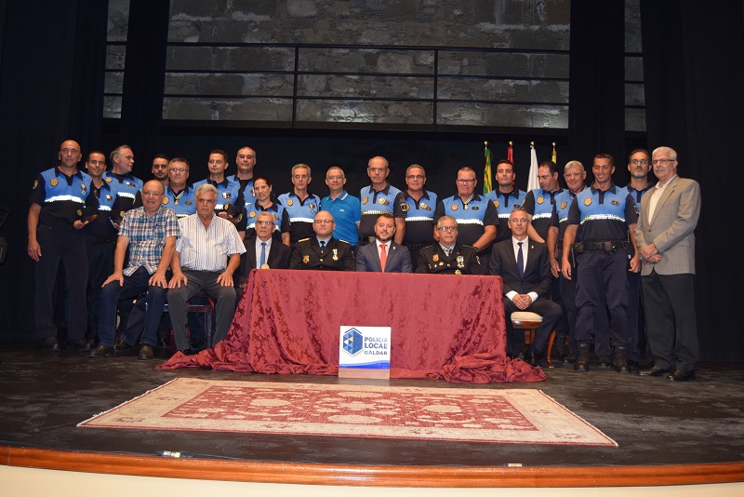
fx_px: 806
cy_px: 248
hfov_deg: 49.5
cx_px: 372
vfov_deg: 34.2
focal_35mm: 39
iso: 800
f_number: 4.5
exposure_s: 1/80
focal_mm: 26
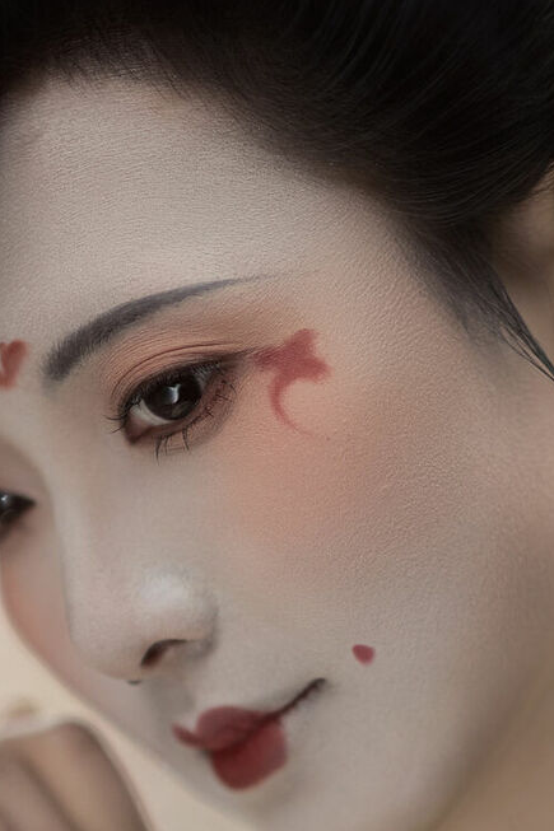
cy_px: 776
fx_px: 4734
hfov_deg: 6.7
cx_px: 311
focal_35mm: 205
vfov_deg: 10.0
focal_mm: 85
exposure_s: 1/400
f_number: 1.4
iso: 100
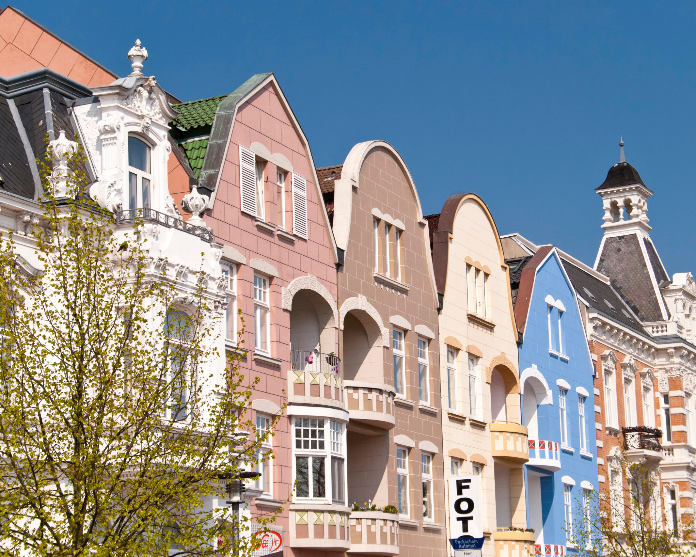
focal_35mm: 88
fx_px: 1813
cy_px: 278
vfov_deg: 17.5
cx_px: 399
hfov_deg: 21.7
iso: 200
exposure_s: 1/250
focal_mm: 52
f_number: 8
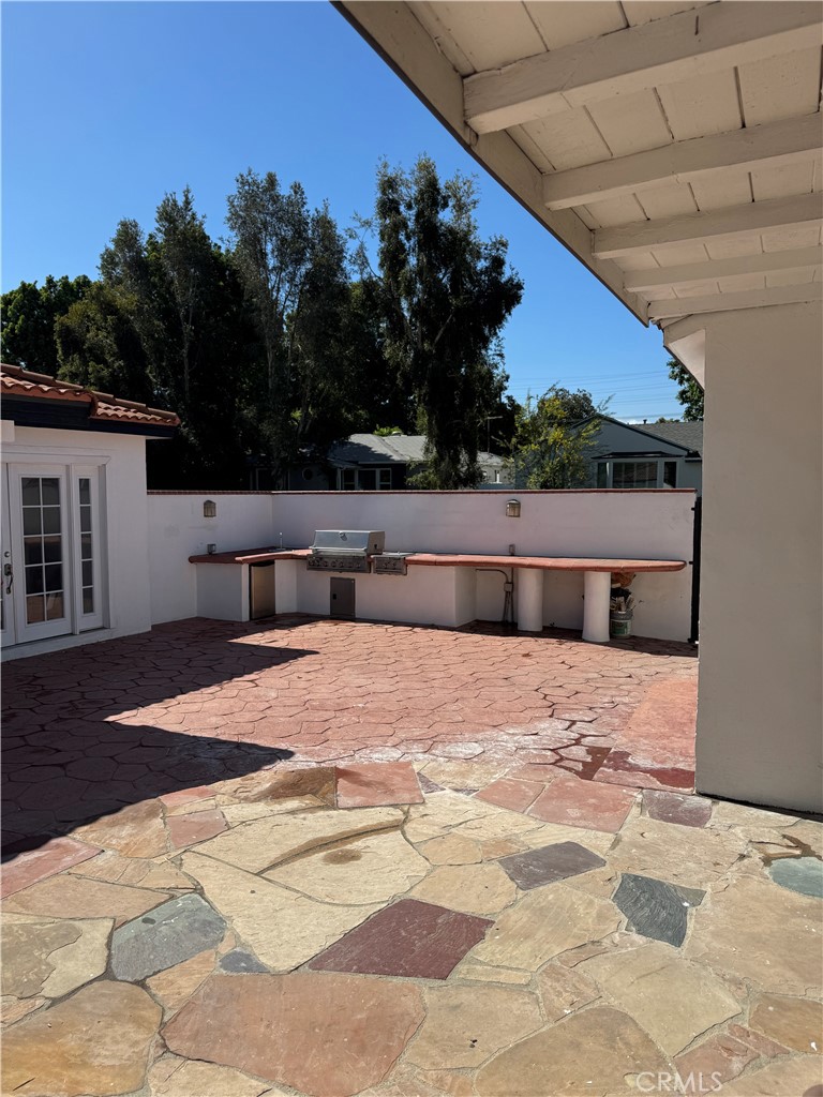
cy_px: 548
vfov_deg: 71.6
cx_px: 412
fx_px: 761
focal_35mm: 24
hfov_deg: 56.8
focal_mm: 6.76
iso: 80
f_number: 1.78
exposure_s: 1/6410
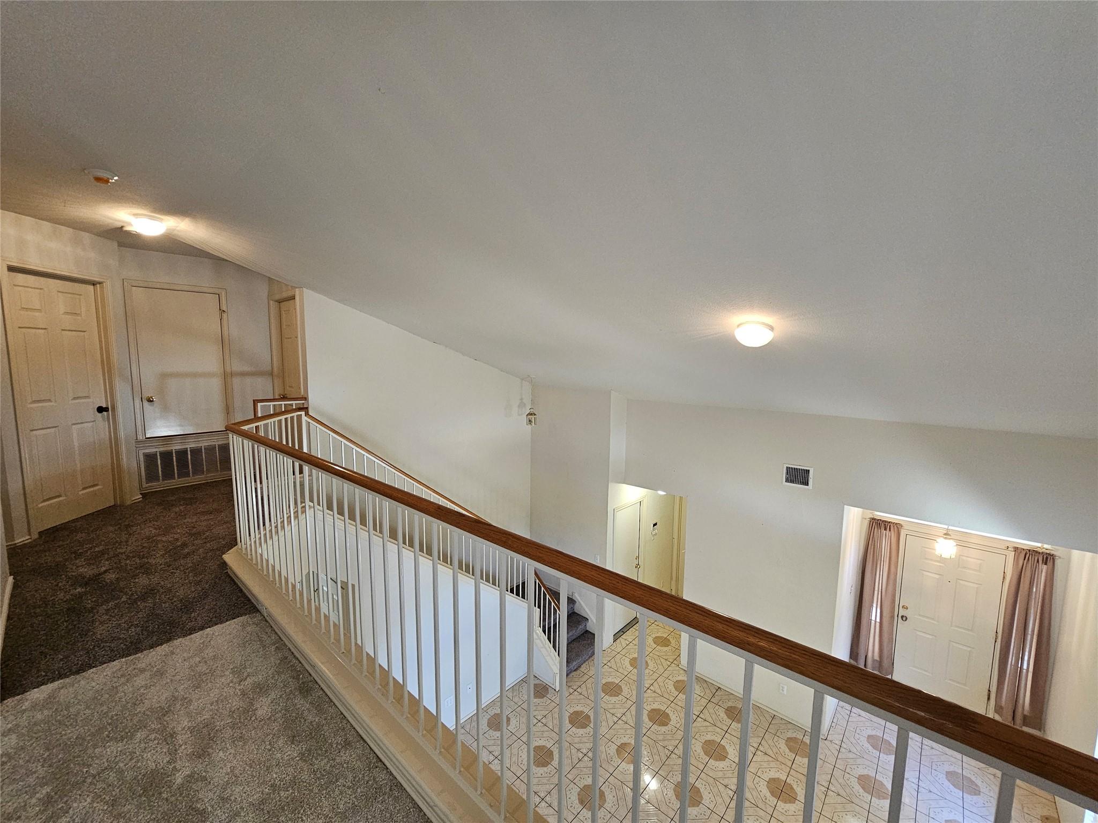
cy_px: 412
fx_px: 412
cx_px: 549
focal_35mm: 13
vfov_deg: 89.9
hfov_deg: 106.2
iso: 400
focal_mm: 2.2
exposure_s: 1/60
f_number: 2.2
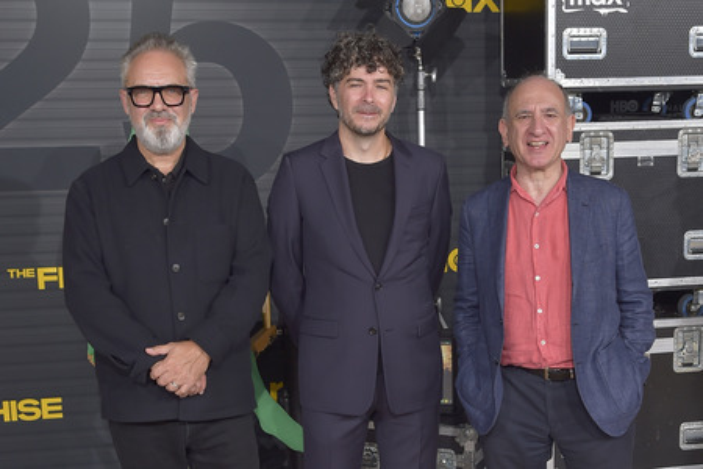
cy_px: 234
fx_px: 683
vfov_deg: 37.9
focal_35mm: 35
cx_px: 352
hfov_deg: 54.4
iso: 320
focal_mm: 35
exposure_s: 1/250
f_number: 6.3
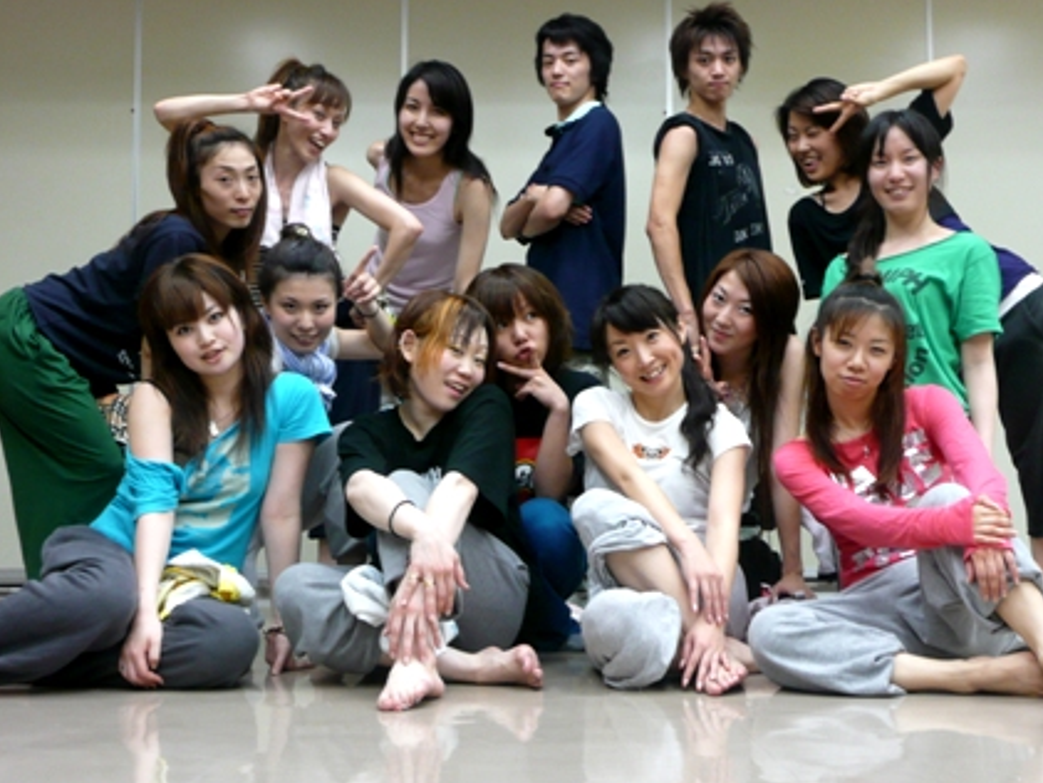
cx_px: 525
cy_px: 388
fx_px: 1477
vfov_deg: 29.7
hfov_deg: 38.9
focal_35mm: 49
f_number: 4.2
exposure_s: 1/15
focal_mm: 7.8
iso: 200
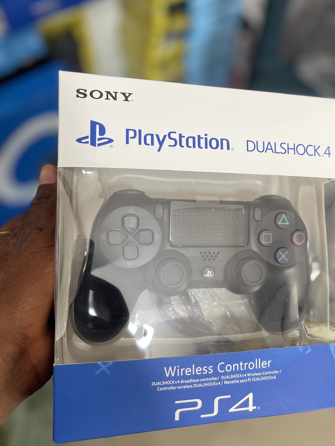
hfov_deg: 41.4
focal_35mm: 34
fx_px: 439
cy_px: 220
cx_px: 217
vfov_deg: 54.0
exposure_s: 1/121
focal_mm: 5.1
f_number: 1.6
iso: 100
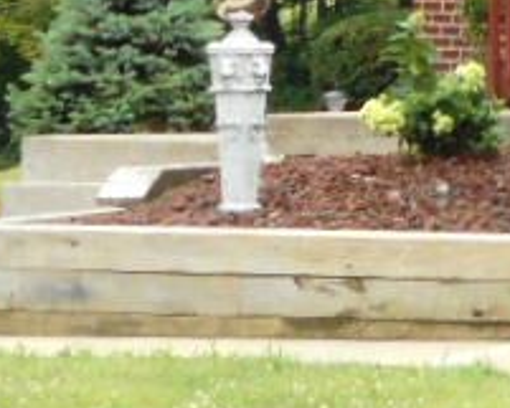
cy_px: -271
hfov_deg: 4.6
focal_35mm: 396
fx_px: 5980
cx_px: 1715
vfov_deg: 3.9
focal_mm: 9.1
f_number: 4.9
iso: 200
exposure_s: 1/60
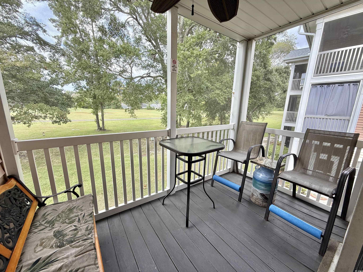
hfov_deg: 102.1
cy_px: 136
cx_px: 182
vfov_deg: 85.7
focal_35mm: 14
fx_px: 147
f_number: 2.2
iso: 50
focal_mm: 2.22
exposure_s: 1/206
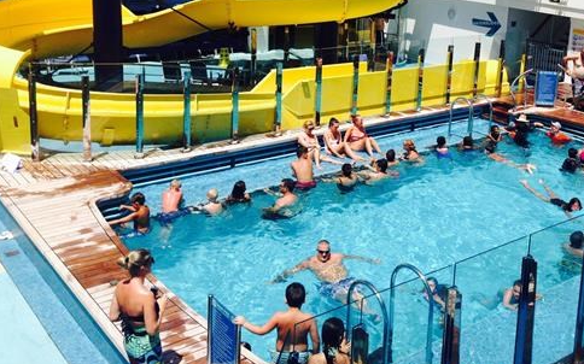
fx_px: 748
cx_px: 386
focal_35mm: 47
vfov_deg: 26.9
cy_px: 77
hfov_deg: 42.1
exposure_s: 1/2169
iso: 50
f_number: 2.4
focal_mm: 4.12
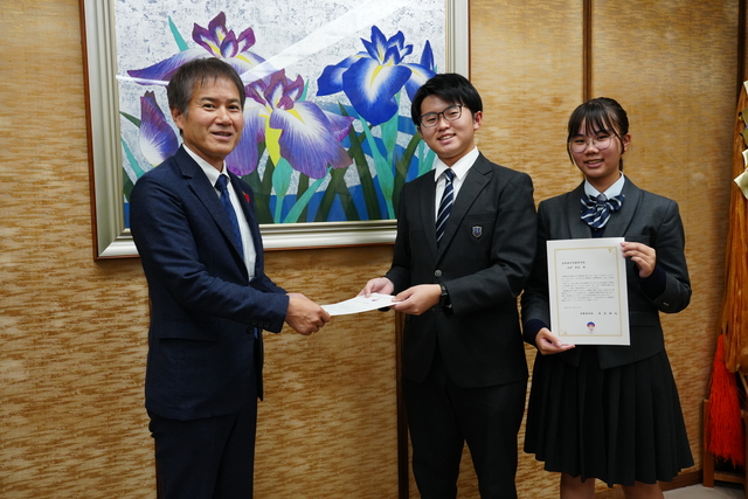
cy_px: 250
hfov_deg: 58.7
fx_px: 665
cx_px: 374
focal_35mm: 32
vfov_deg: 41.1
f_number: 8
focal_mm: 32
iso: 4000
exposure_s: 1/100
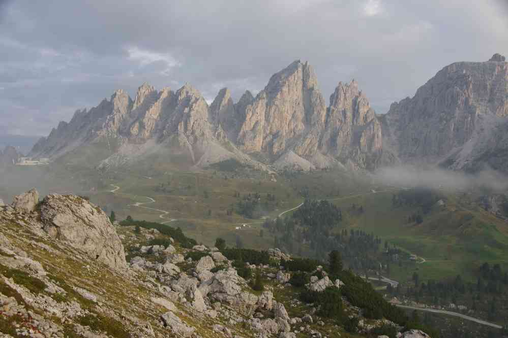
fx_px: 569
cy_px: 169
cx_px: 254
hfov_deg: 48.1
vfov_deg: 33.1
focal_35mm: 40
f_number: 8
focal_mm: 26.9
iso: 200
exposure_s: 1/50
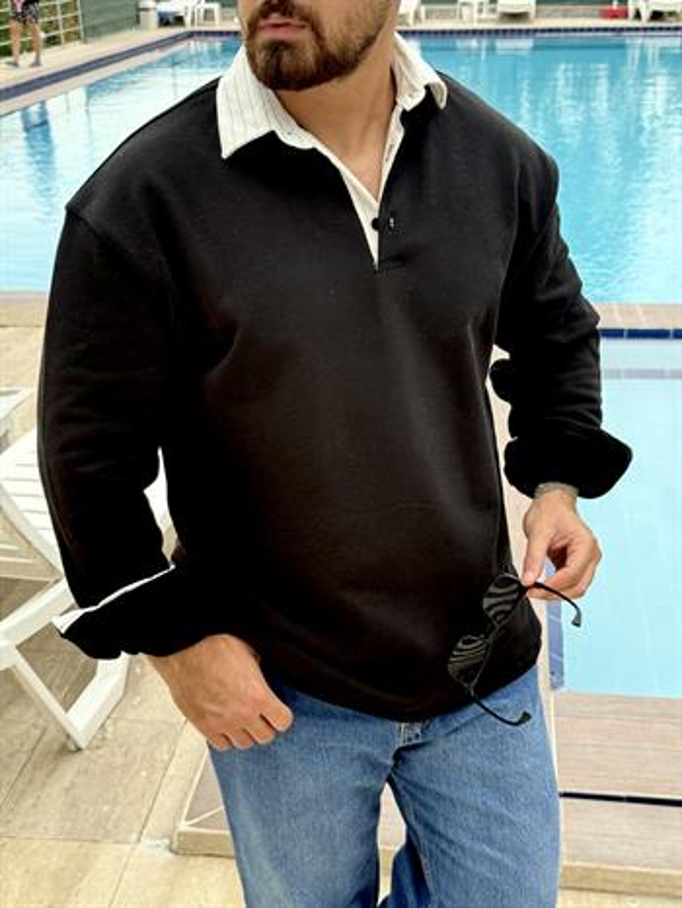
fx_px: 1260
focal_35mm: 48
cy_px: 454
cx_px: 341
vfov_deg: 39.6
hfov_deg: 30.3
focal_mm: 6.76
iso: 100
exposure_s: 1/611
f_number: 1.78
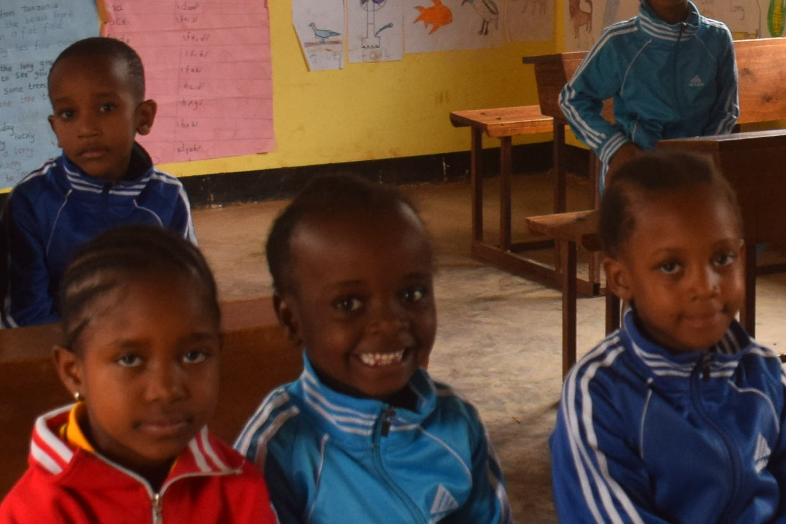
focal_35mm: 96
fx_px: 2096
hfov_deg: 20.4
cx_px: 839
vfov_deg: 14.2
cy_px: 147
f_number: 4.5
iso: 640
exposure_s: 1/160
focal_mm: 18
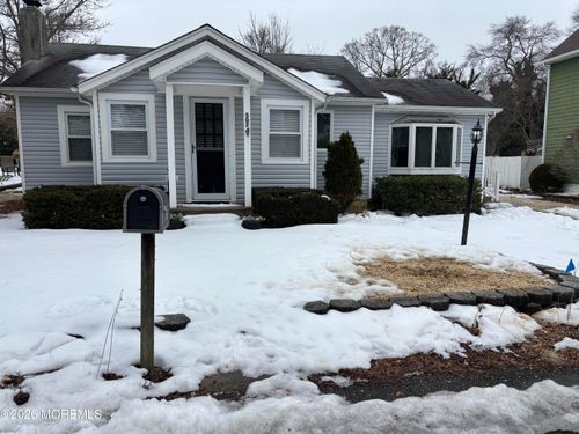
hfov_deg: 67.3
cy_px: 217
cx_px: 290
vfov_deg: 53.1
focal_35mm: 26
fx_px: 435
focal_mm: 5.96
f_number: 1.6
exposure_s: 1/2710
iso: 50
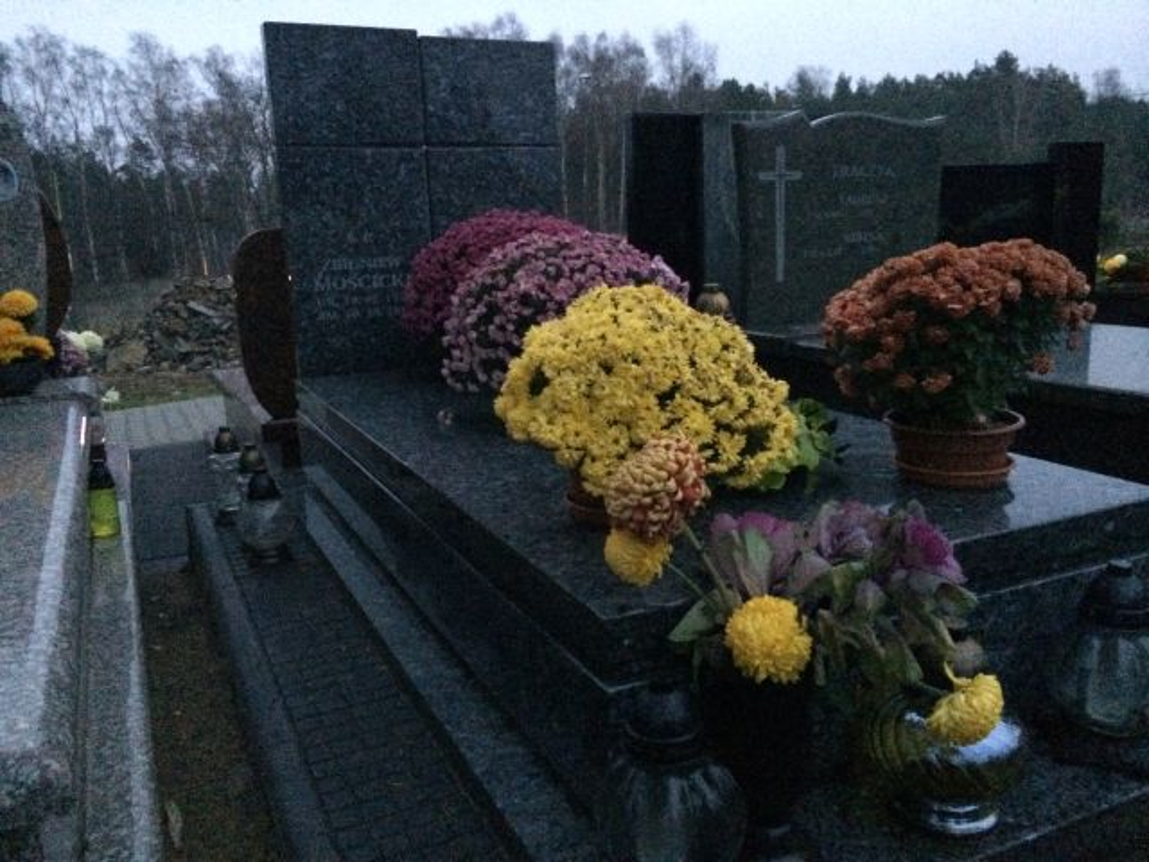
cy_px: 431
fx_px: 996
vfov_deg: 46.8
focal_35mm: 30
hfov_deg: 60.0
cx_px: 574
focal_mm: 4.12
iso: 1600
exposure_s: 1/15
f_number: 2.2
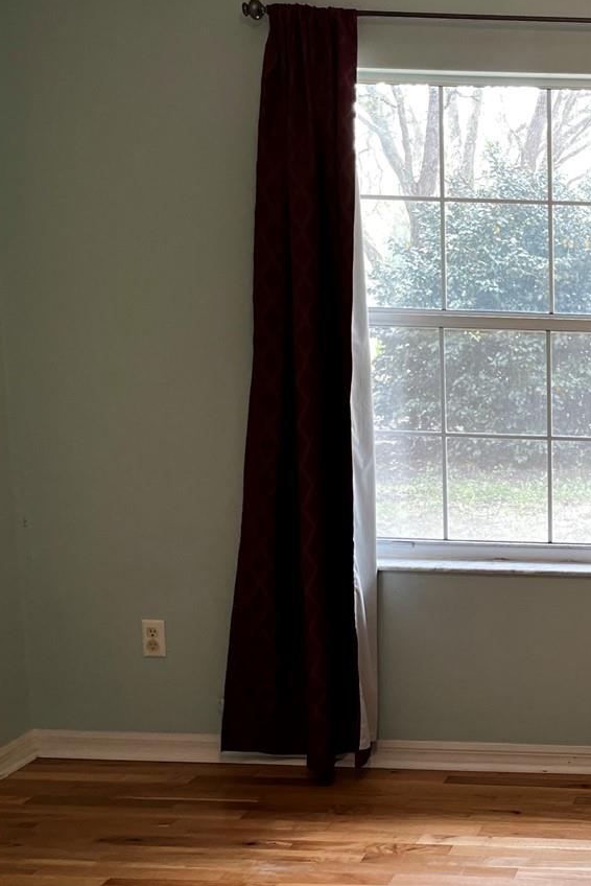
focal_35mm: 51
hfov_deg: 23.1
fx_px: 1255
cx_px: 794
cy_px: 479
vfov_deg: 38.8
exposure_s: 1/120
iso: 125
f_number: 1.6
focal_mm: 5.1
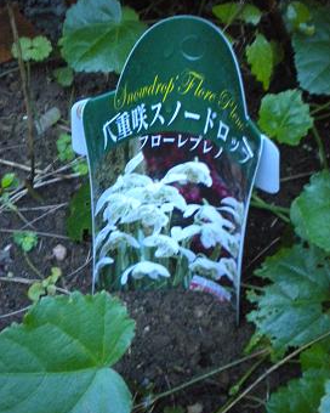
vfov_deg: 42.9
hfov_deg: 34.9
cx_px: 165
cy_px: 206
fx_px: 525
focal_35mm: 43
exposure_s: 1/7.3
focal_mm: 7.4
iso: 800
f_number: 3.5
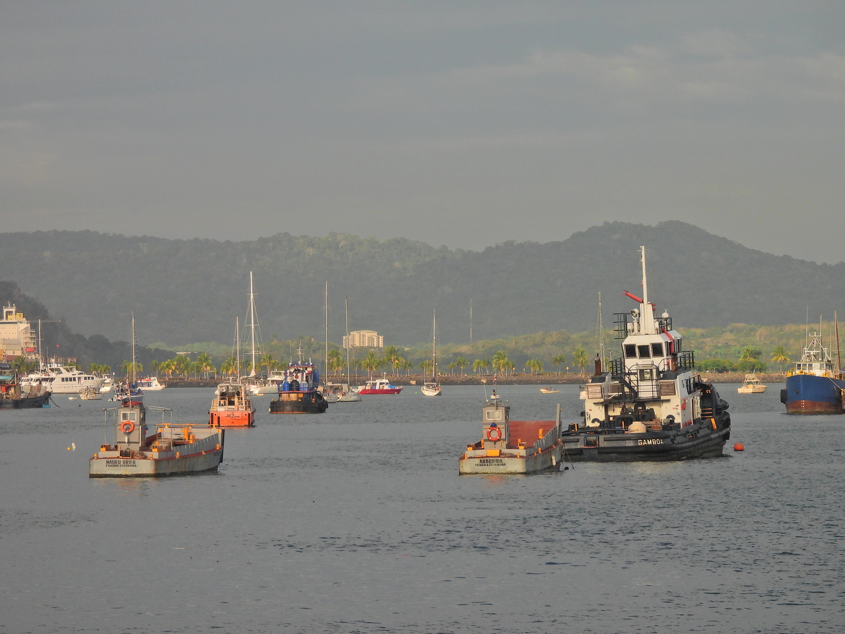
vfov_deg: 6.2
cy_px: 317
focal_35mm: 240
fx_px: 5859
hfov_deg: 8.2
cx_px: 422
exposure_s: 1/250
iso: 100
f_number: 4.5
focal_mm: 42.8
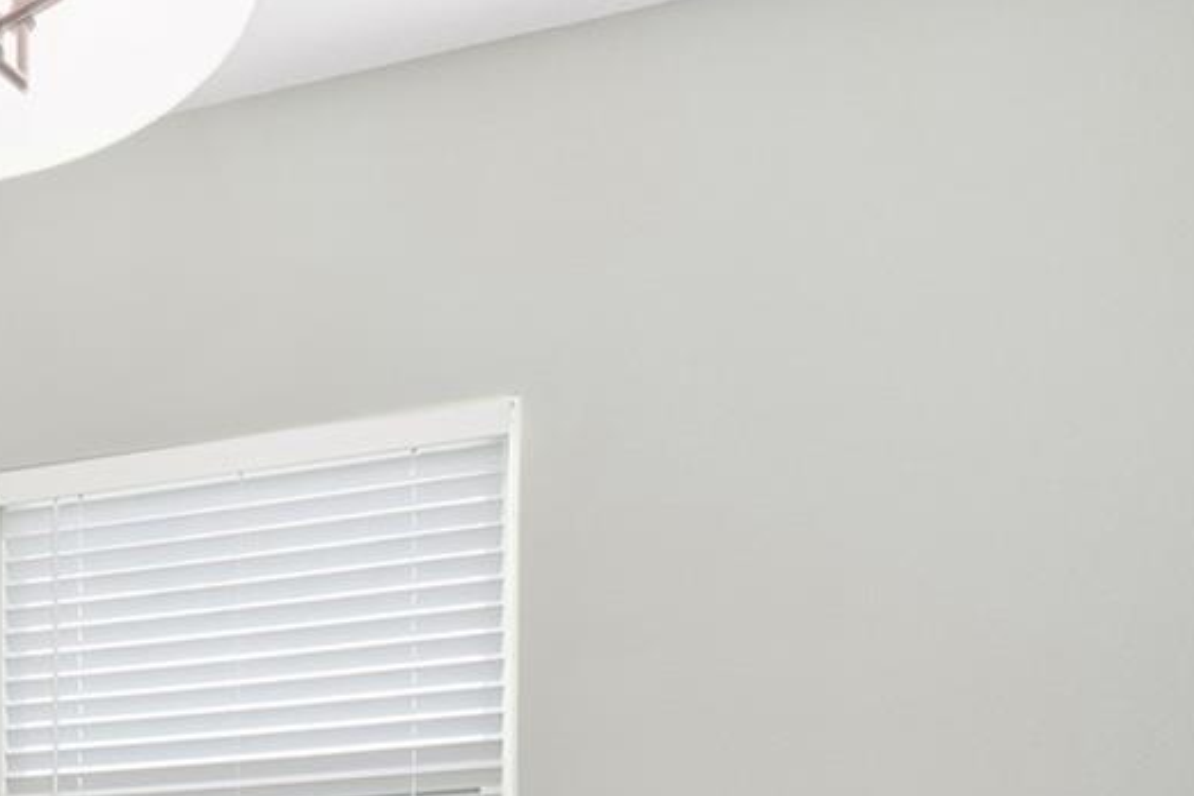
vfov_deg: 24.9
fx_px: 1536
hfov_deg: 32.4
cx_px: -345
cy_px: 1054
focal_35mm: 46
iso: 400
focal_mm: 15.1
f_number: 8
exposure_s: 1/4
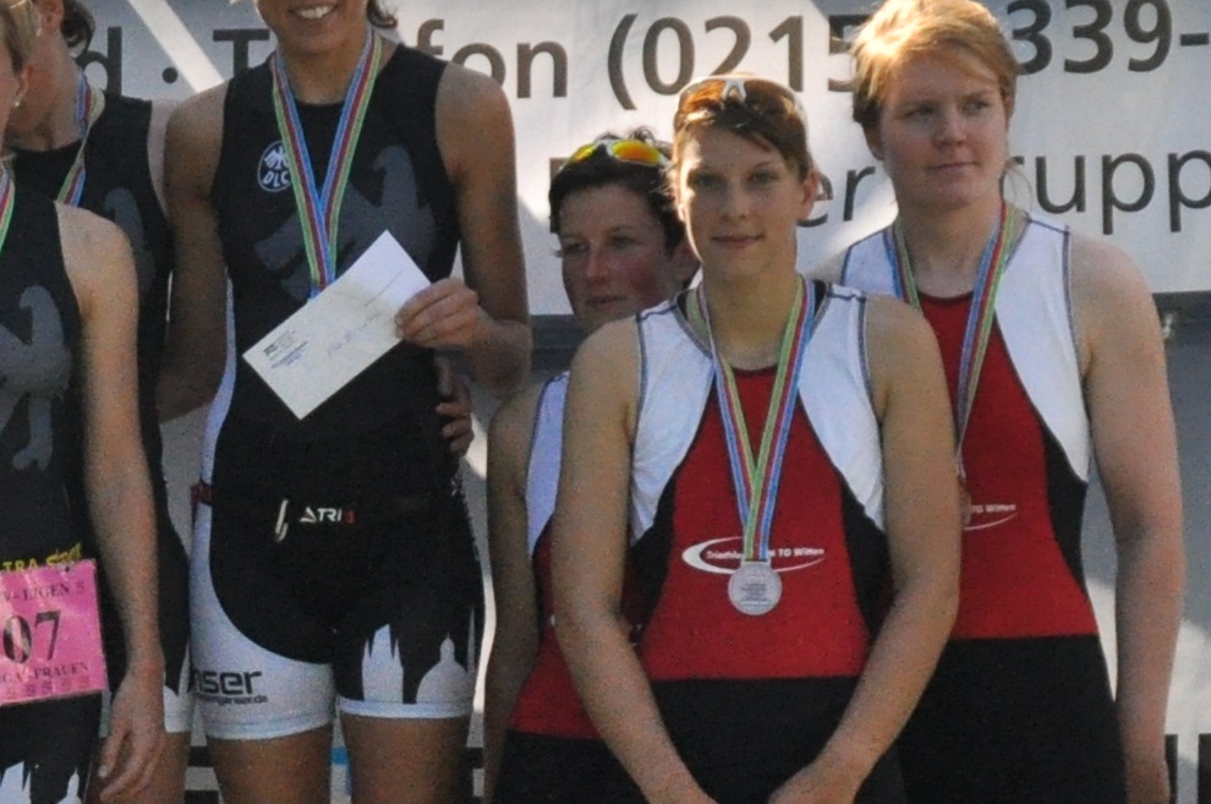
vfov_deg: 7.5
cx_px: 39
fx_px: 6113
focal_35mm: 182
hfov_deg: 11.2
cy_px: 684
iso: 1000
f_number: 5.6
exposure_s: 1/3000
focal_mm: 28
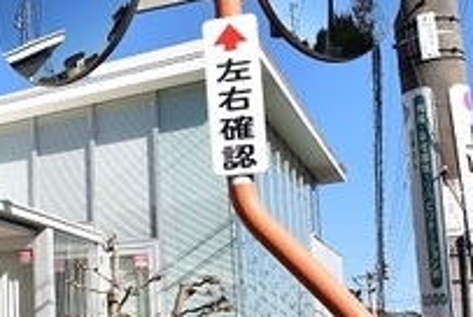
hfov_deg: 25.1
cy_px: 261
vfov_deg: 22.1
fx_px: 801
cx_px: -235
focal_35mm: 61
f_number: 4.5
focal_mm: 11
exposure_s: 1/1600
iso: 160
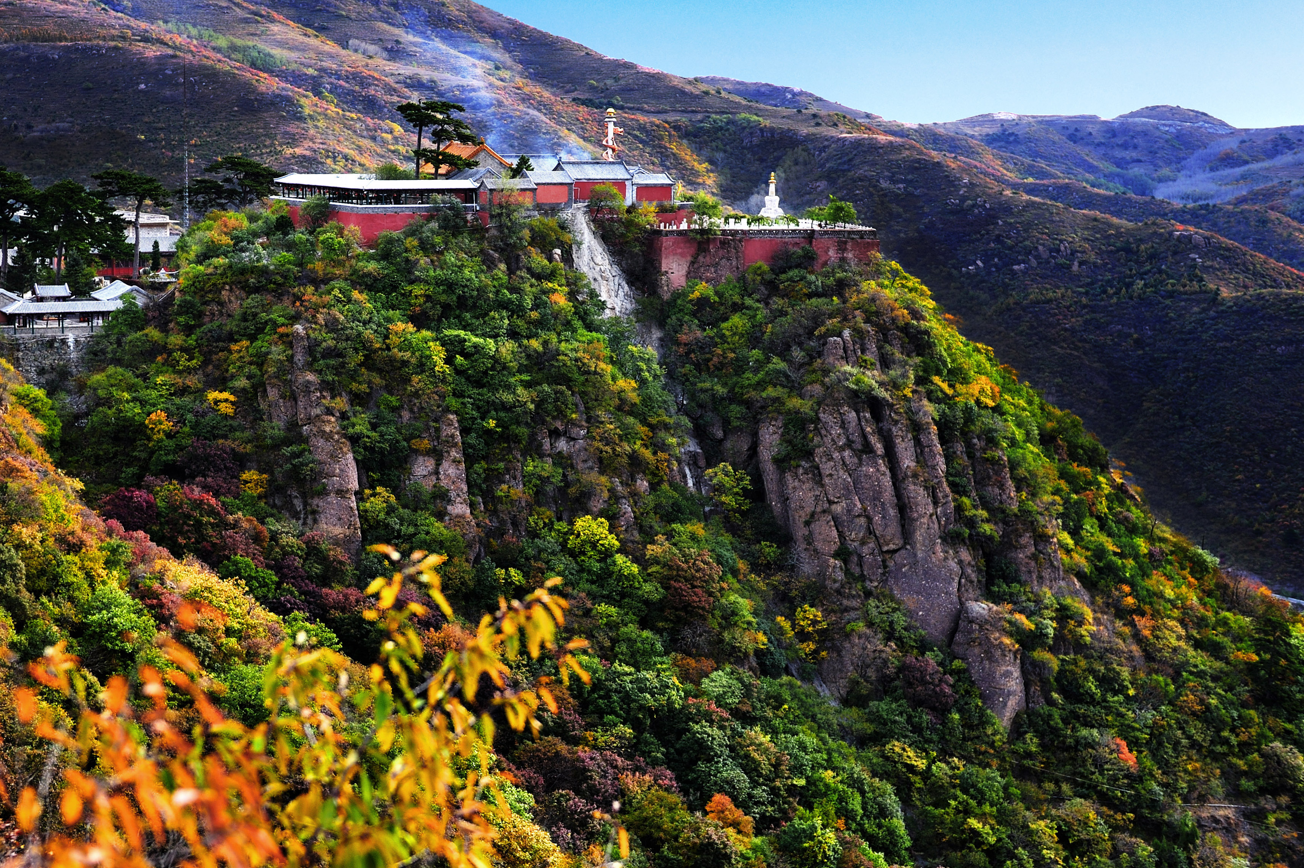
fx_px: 2244
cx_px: 538
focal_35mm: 62
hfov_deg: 32.3
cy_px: 364
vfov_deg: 21.9
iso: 200
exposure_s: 1/400
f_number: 3.5
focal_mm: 50
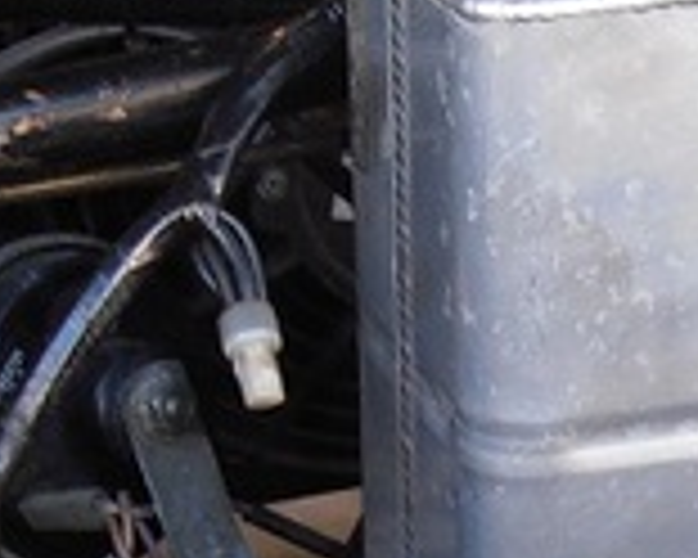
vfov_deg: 10.3
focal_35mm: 149
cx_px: 865
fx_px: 3078
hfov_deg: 12.6
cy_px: 508
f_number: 3.9
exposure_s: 1/40
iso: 125
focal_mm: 6.61
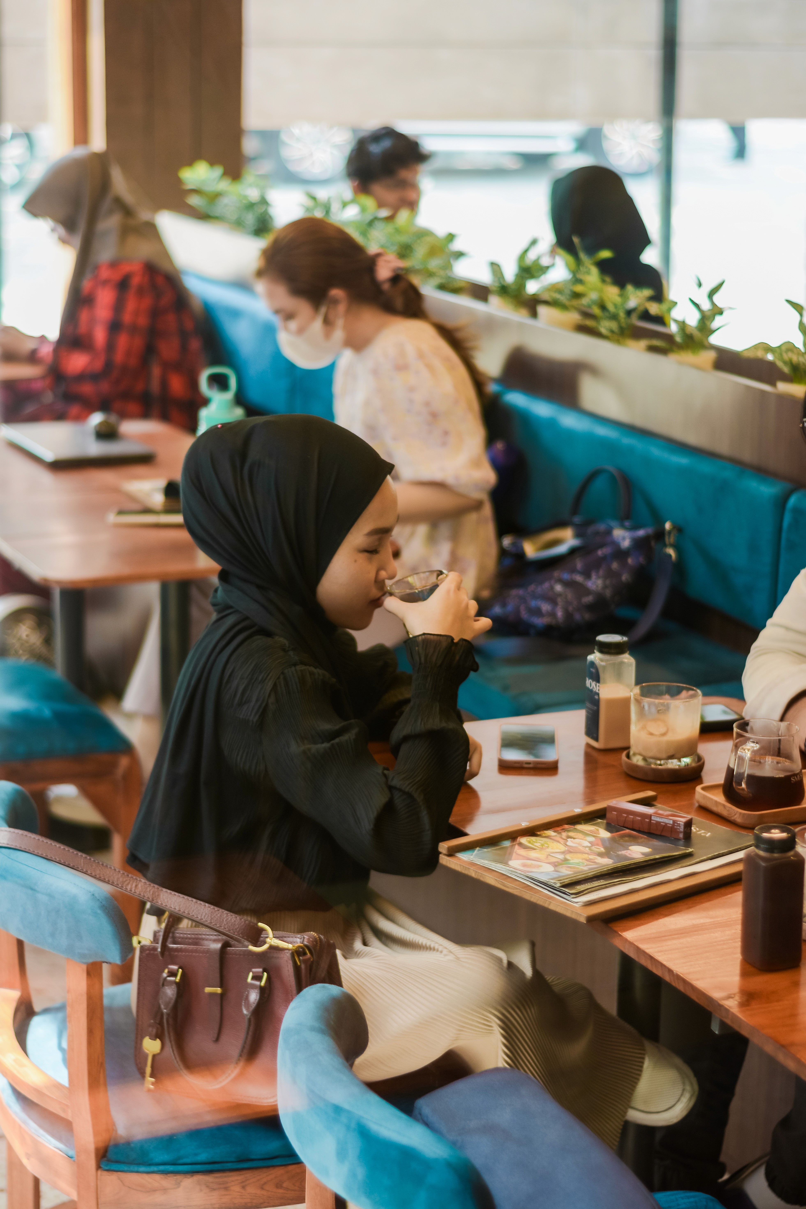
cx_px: 403
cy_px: 604
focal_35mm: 75
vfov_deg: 27.0
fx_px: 2519
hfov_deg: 18.2
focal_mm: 50
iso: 100
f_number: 1.8
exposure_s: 1/100
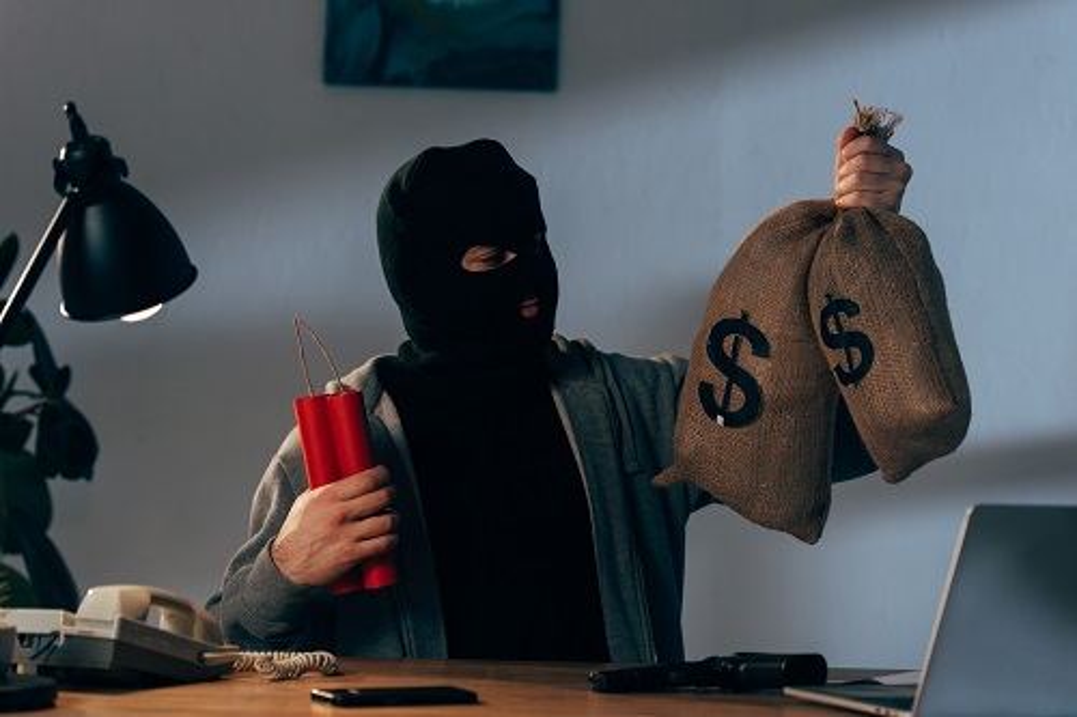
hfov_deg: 20.8
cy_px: 358
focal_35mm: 98
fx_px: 2931
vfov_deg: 14.0
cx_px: 538
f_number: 3.5
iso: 160
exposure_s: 1/200
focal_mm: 98
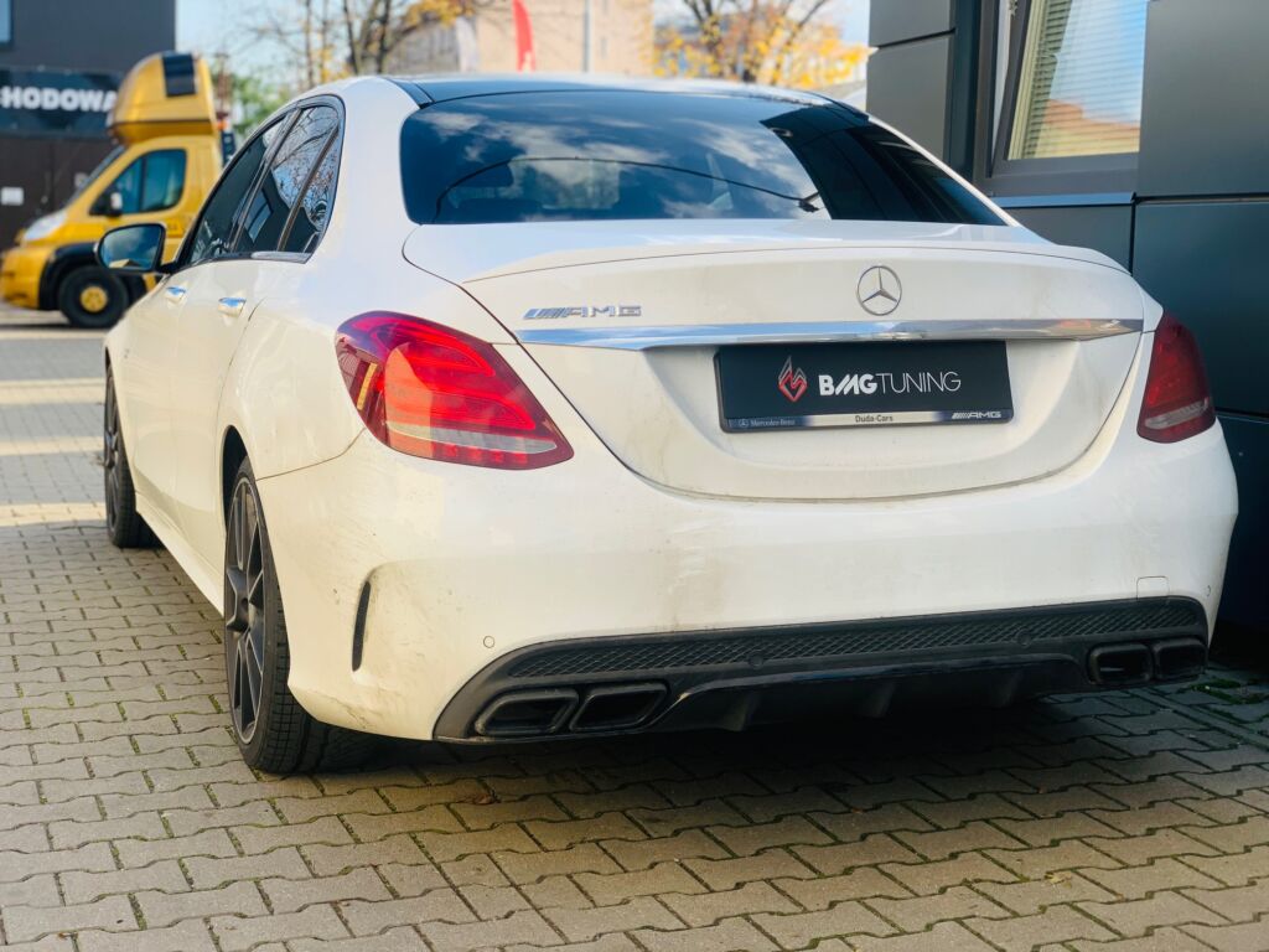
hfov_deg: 36.8
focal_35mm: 52
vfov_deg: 28.0
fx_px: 1906
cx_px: 634
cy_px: 476
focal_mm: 6
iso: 16
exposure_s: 1/287
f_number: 2.4
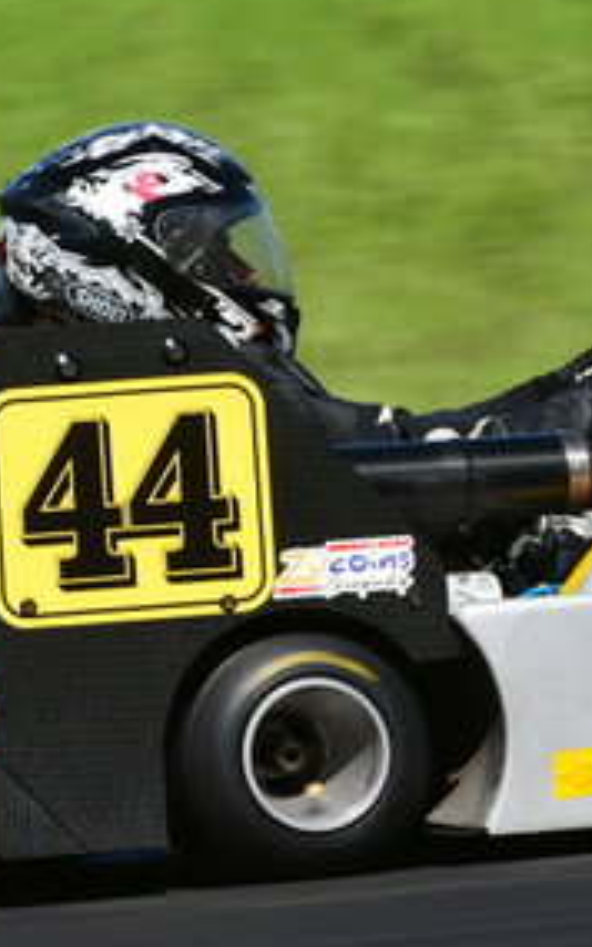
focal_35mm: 1462
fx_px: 37760
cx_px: 698
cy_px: 173
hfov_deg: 0.9
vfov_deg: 1.4
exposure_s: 1/640
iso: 400
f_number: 11
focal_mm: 340
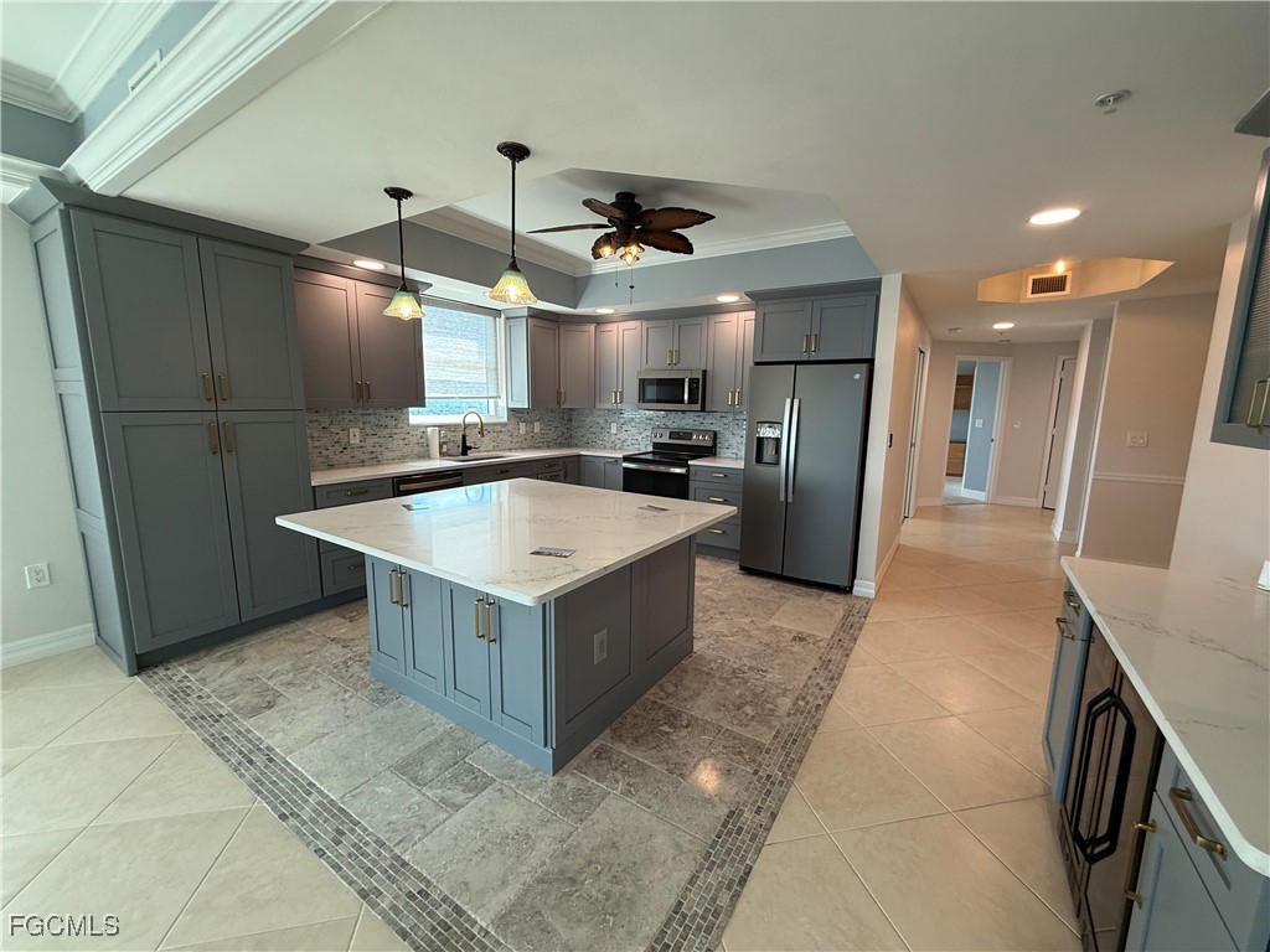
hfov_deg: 102.1
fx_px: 514
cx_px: 635
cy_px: 476
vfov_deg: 85.7
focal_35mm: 14
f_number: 2.2
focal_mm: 2.22
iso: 80
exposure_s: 1/120
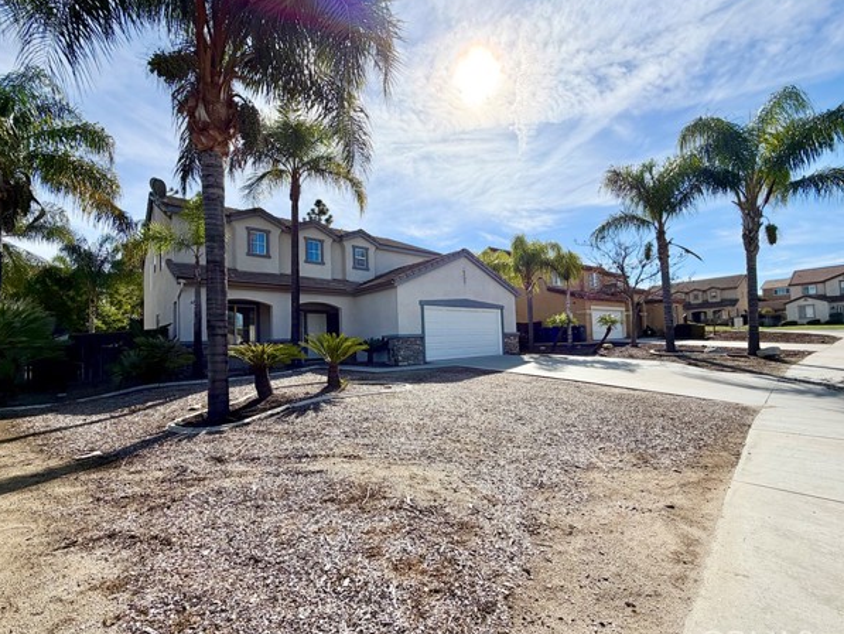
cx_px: 414
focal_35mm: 15
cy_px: 324
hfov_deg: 98.1
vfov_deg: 81.8
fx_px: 366
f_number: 2.2
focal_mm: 2.22
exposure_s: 1/1368
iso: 25
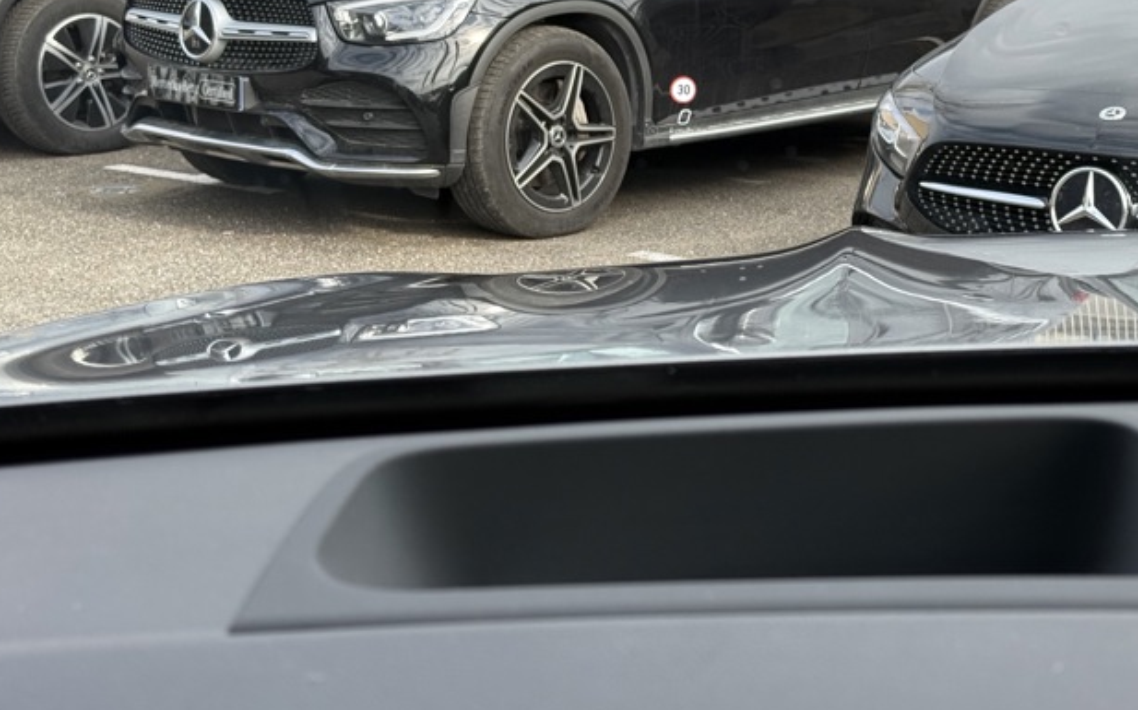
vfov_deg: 19.7
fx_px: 2046
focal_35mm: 66
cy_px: 271
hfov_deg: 31.0
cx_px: 710
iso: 80
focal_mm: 6.76
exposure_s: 1/762
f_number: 1.78
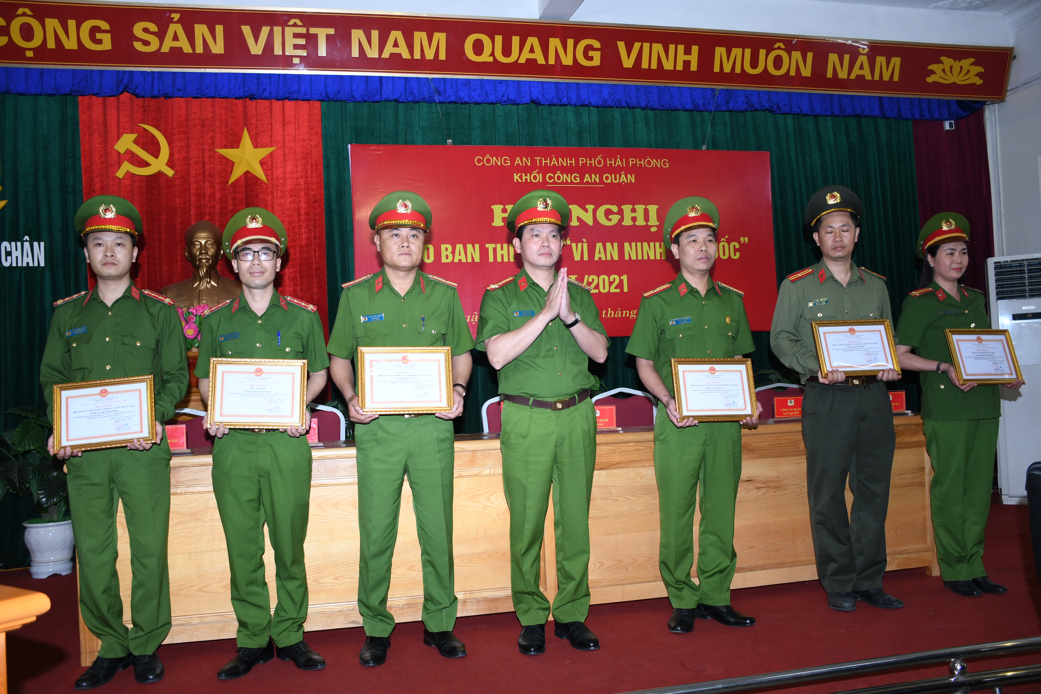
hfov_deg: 61.9
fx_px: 867
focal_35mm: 30
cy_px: 347
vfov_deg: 43.6
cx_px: 520
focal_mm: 20
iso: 320
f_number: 4
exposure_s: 1/200
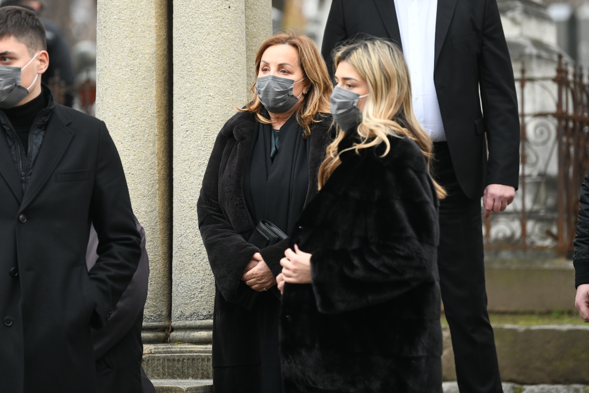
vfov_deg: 6.7
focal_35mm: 206
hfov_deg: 10.0
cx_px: 250
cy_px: 144
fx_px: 3371
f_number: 3.2
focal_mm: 160
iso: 1000
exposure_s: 1/640
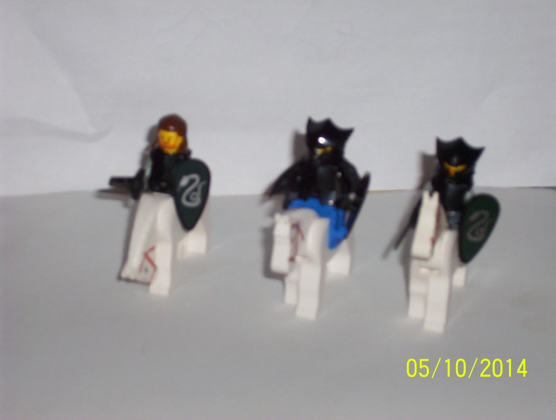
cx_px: 278
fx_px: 1610
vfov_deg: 14.9
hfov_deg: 19.6
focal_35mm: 100
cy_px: 210
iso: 140
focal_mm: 13.24
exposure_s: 1/108
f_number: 4.07
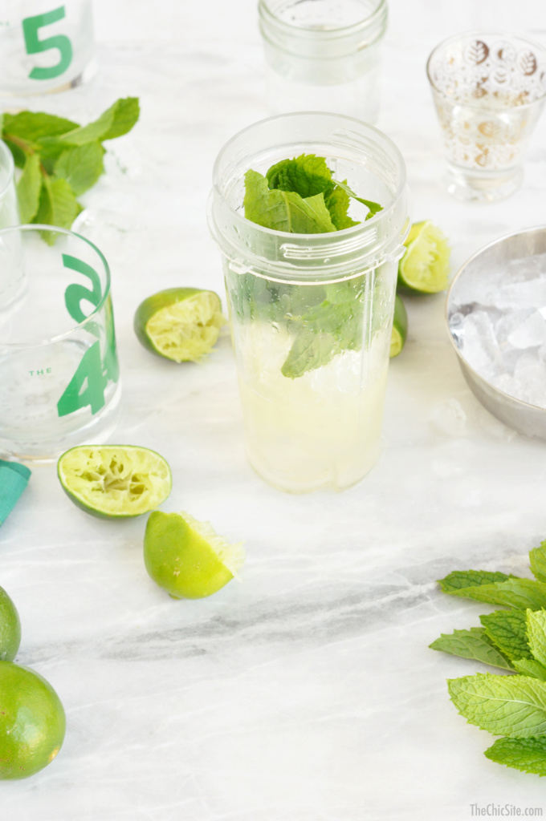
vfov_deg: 27.0
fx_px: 1711
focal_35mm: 75
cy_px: 410
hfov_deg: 18.1
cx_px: 273
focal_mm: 50
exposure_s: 1/50
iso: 400
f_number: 5.6
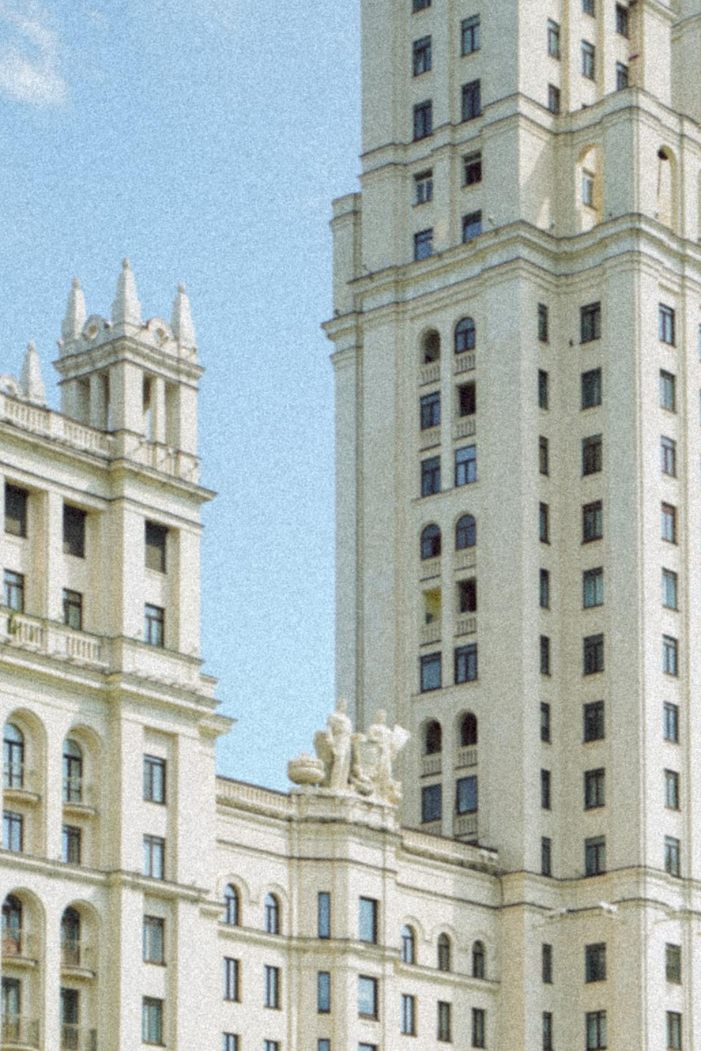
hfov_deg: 13.4
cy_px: 1242
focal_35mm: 101
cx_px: 701
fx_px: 2949
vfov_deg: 19.1
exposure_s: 1/500
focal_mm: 35
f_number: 4
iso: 125
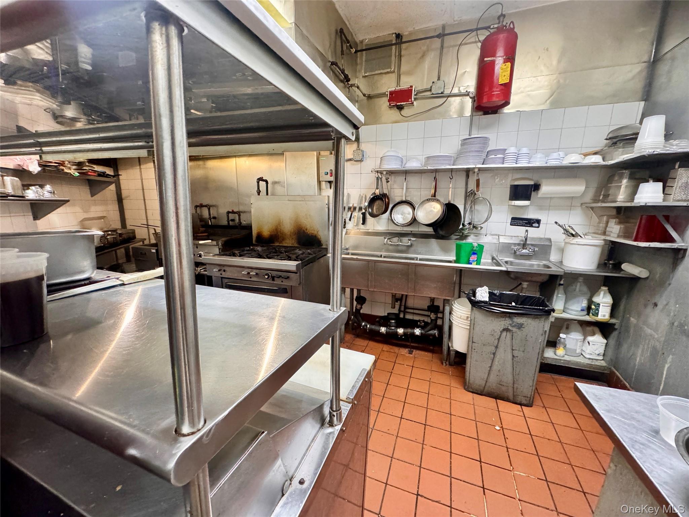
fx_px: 279
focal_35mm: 14
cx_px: 344
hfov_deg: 102.1
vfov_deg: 85.7
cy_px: 258
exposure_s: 1/60
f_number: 2.2
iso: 800
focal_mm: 2.22
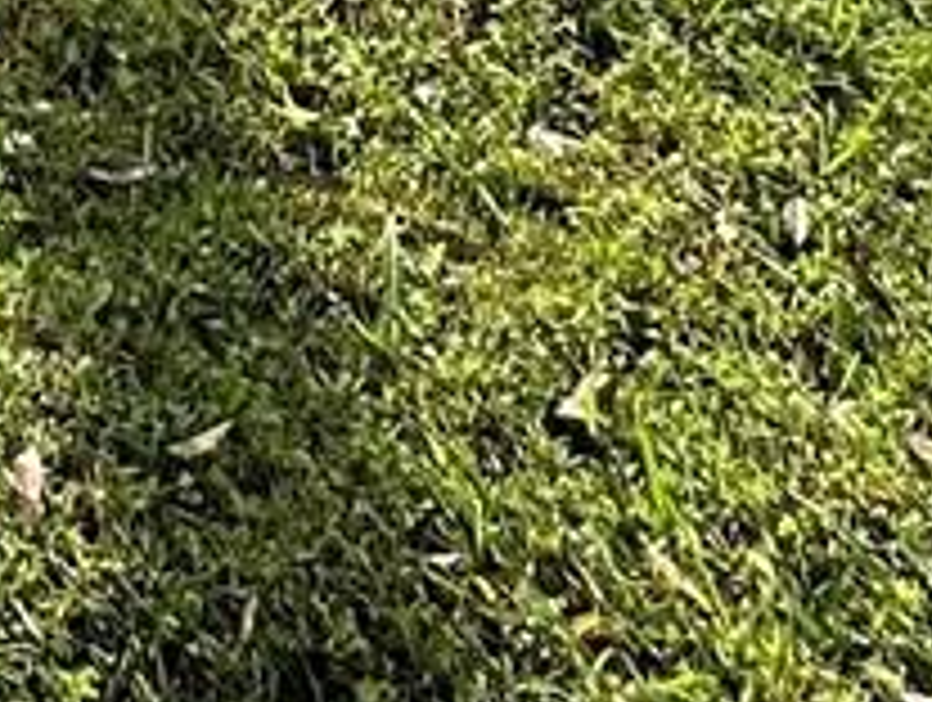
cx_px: -932
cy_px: -1881
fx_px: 2913
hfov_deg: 14.9
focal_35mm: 108
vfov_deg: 8.7
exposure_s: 1/1221
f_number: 2.2
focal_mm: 2.22
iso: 40
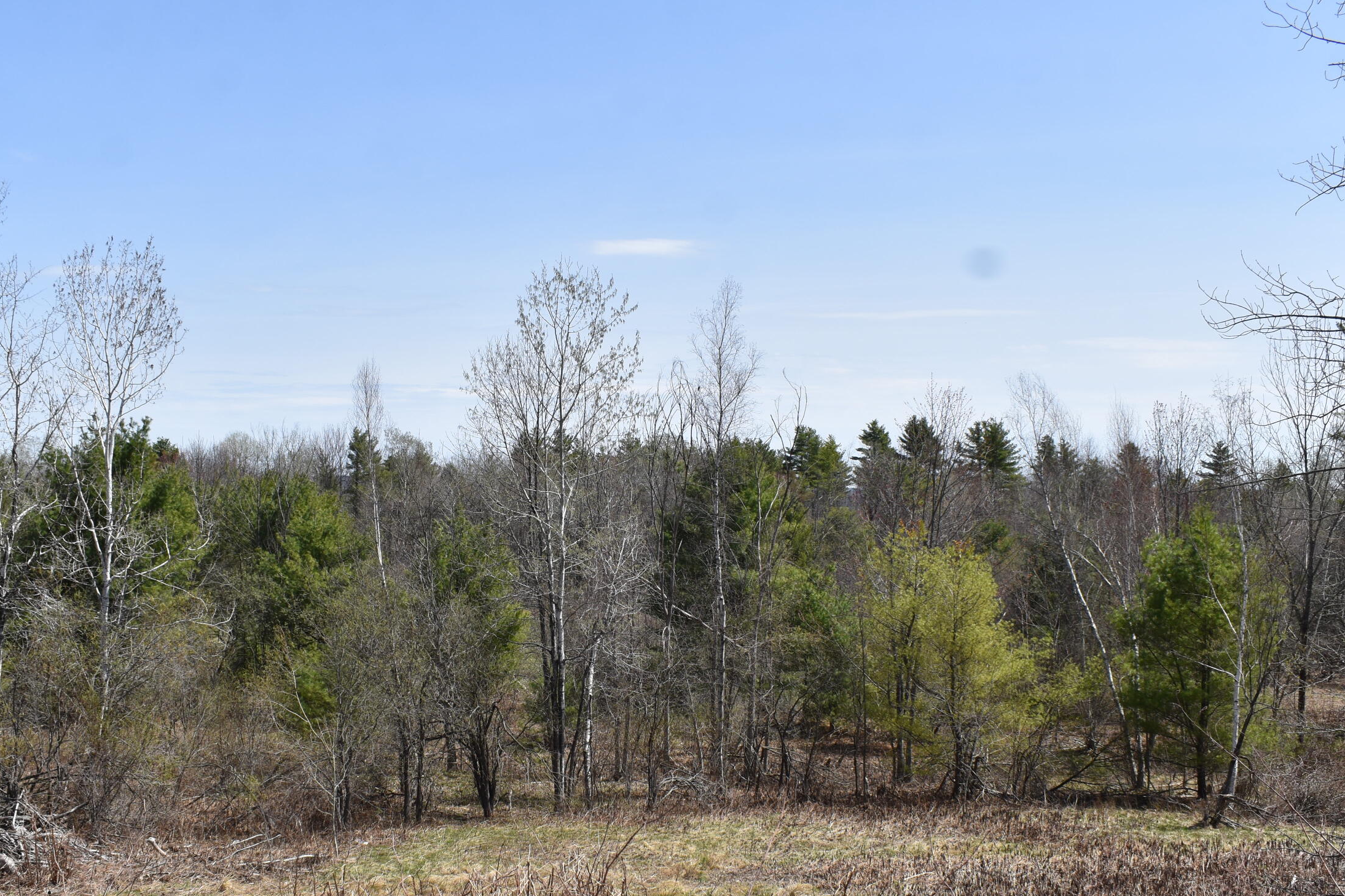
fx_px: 1382
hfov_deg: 51.9
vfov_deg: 35.7
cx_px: 635
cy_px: 570
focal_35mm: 37
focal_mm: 18
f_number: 8
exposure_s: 1/250
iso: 100
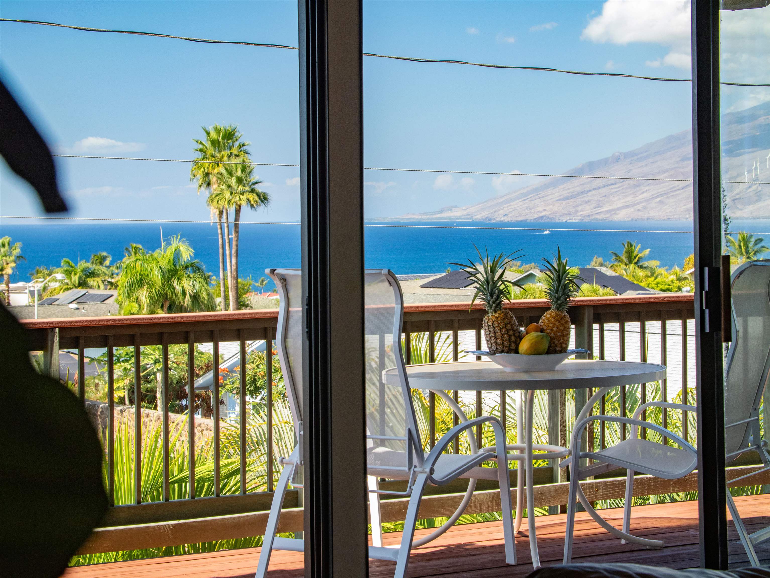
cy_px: 289
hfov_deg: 22.2
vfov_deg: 16.8
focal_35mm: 88
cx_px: 385
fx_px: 1958
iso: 800
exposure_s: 1/160
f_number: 8
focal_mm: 44
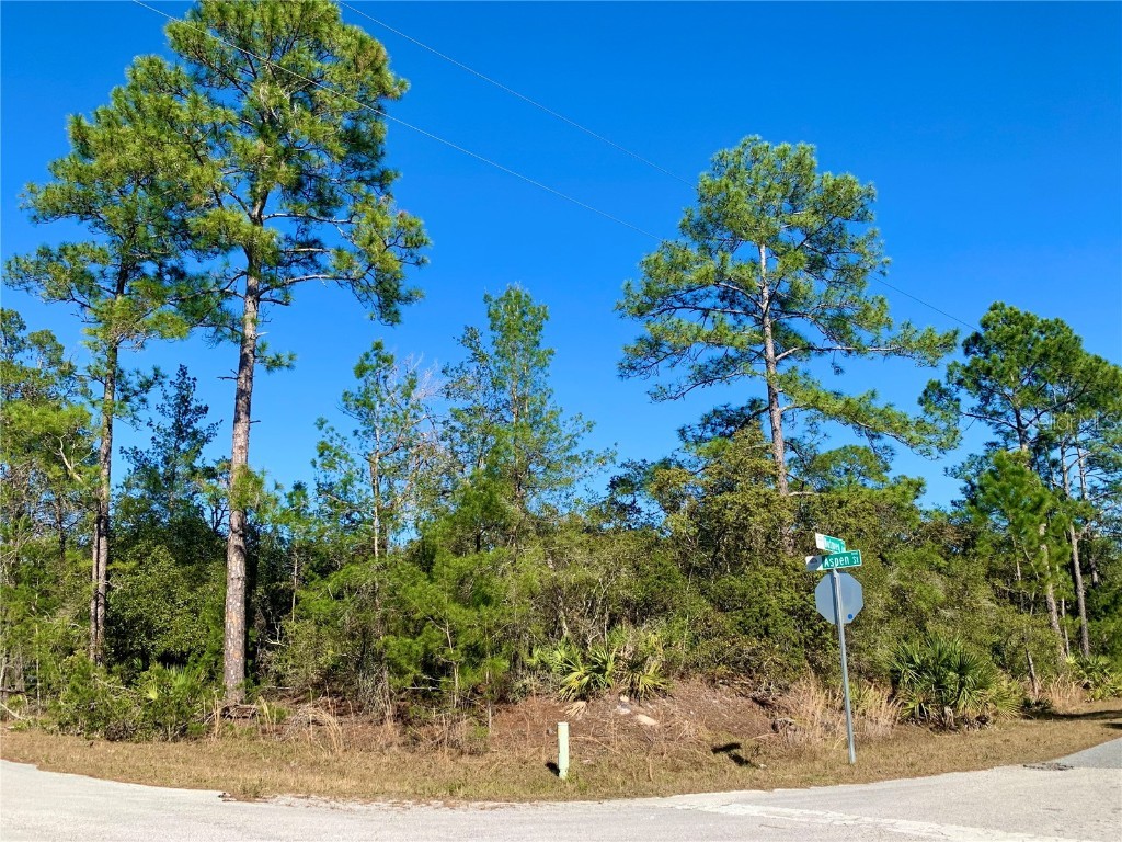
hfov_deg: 67.3
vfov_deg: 53.1
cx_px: 561
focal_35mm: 26
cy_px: 421
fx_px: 843
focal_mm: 4.25
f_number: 1.8
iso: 25
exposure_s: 1/1585
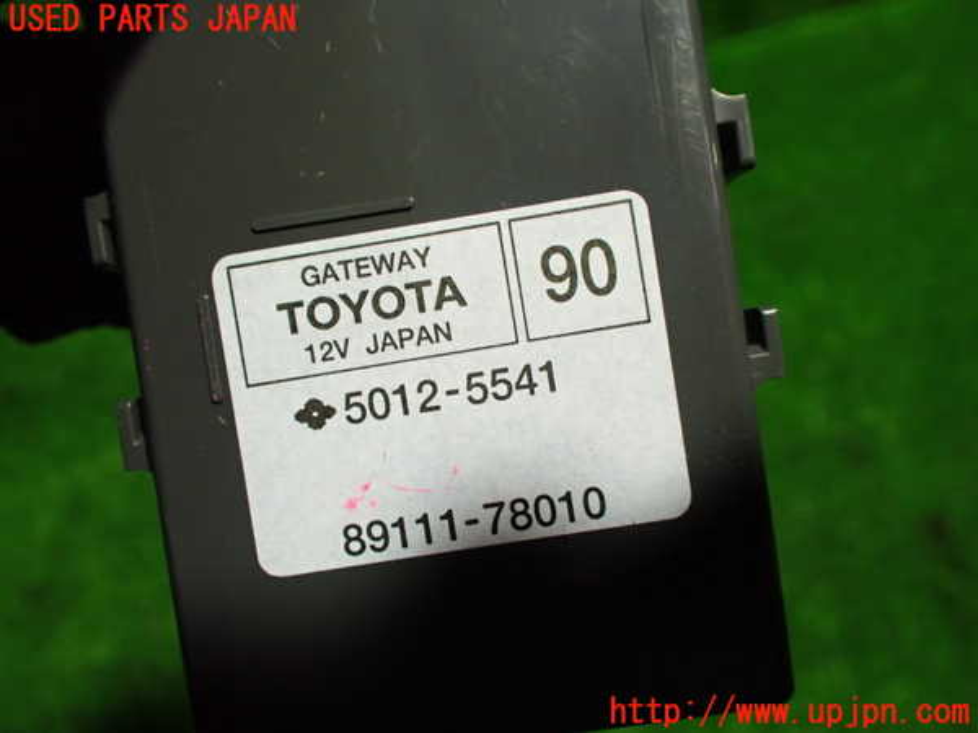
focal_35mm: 30
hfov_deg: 60.0
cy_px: 366
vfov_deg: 46.8
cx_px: 489
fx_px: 848
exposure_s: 1/125
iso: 500
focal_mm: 5.4
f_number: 2.3
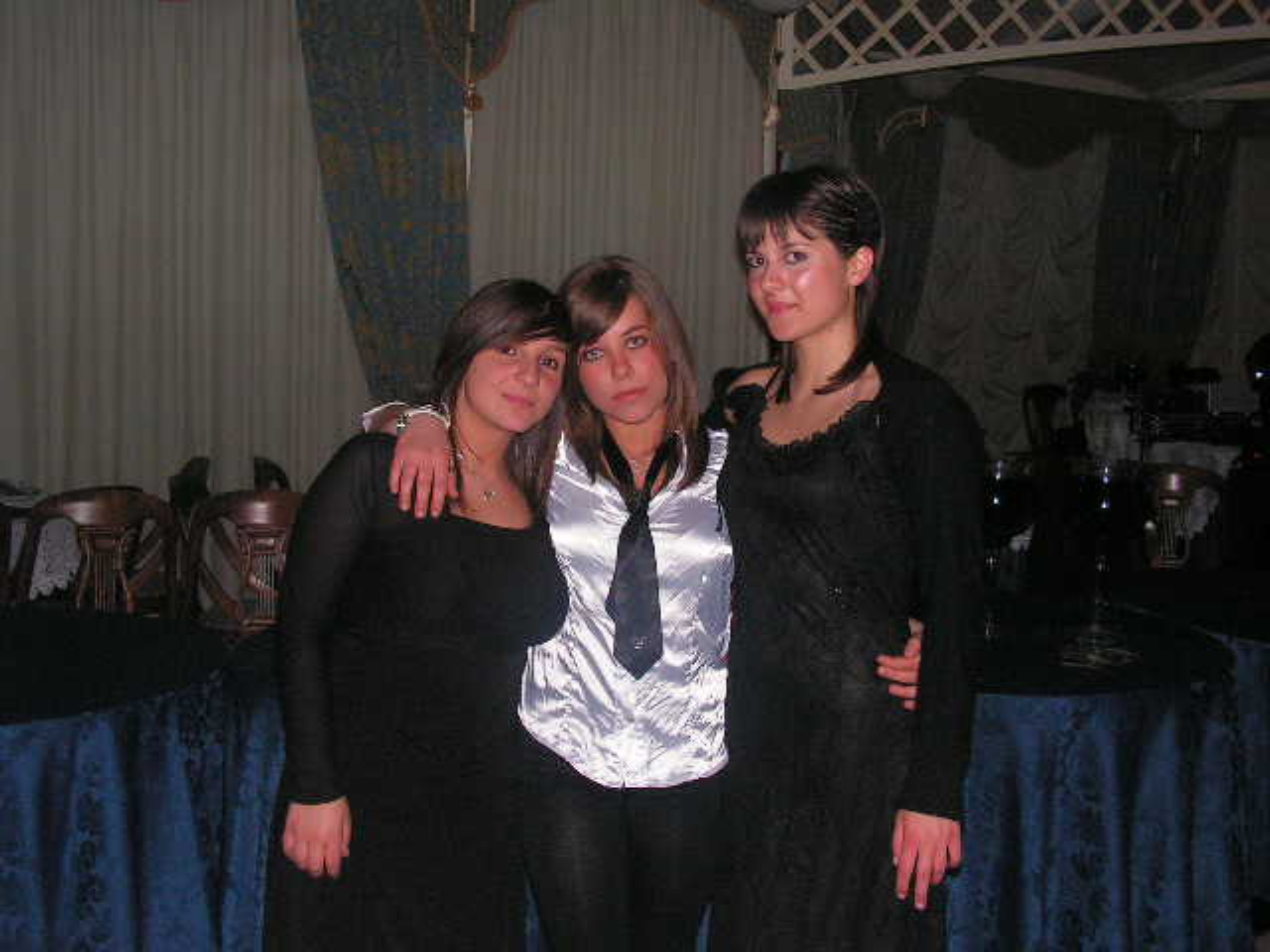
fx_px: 1614
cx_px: 635
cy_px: 476
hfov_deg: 42.9
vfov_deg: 32.9
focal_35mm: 44
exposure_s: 1/40
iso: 200
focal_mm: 7.4
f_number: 3.2
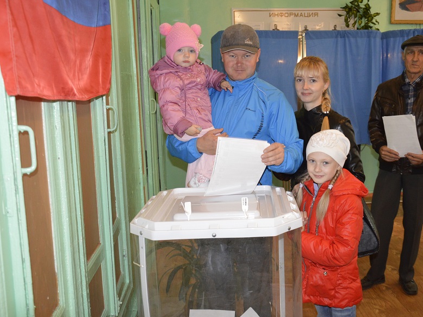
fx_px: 489
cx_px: 244
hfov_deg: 46.6
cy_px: 160
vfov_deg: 36.0
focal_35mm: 40
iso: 1600
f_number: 3.8
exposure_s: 1/60
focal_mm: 24
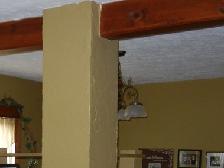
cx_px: 36
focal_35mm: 81
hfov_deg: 23.7
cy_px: 202
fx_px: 524
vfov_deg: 17.4
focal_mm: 5.4
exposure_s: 1/30
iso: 266
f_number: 3.5
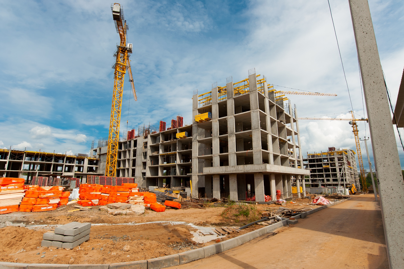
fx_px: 202
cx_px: 202
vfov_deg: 67.3
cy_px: 134
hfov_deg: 90.0
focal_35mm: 18
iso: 100
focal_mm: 18
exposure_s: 1/400
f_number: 7.1
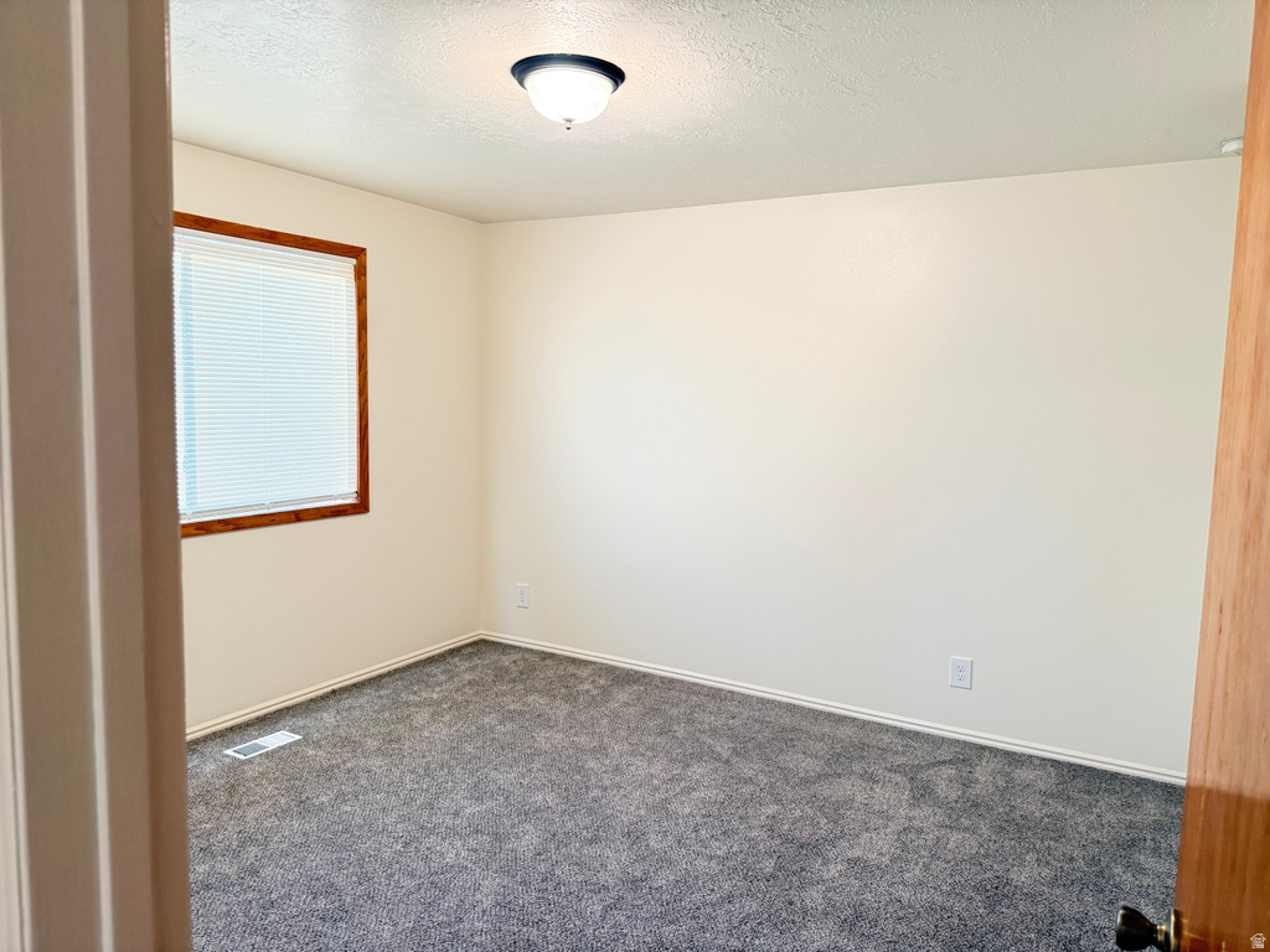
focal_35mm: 24
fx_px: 881
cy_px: 476
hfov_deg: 71.6
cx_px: 635
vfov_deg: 56.8
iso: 320
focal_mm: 6.76
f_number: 1.78
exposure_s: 1/60
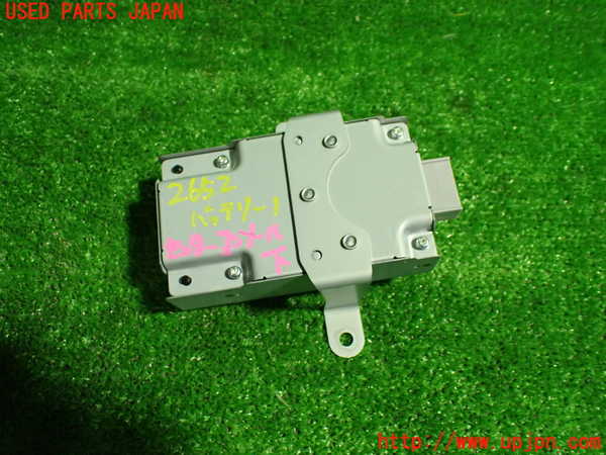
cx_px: 303
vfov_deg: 46.8
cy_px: 228
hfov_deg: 60.0
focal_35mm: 30
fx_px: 525
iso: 800
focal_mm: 5.4
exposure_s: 1/125
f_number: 2.3
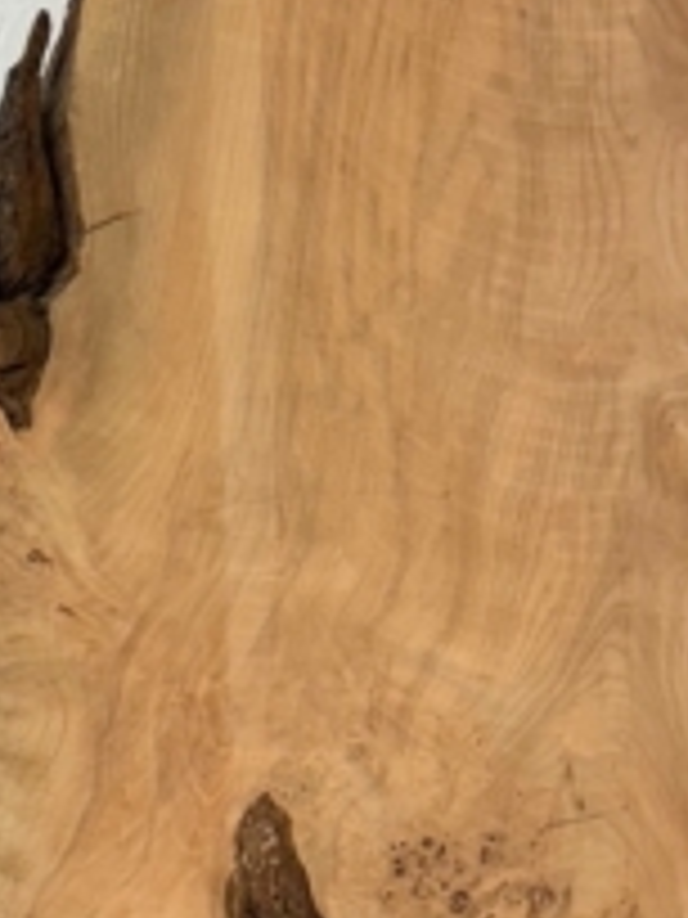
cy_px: 810
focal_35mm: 102
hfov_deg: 14.5
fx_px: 2703
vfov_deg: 19.0
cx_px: 414
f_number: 1.6
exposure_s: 1/100
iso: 100
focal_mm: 5.96
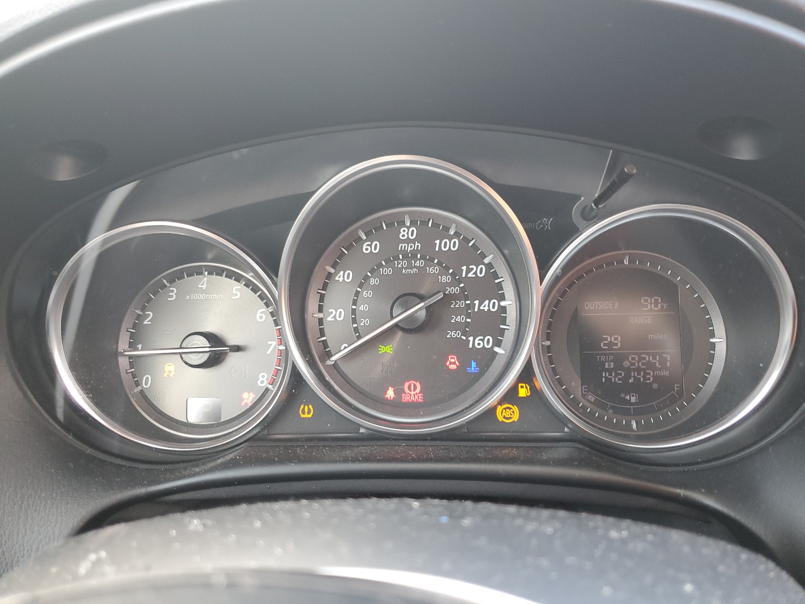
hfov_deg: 67.3
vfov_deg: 53.1
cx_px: 402
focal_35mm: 26
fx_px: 605
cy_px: 302
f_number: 1.5
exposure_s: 1/60.2
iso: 79
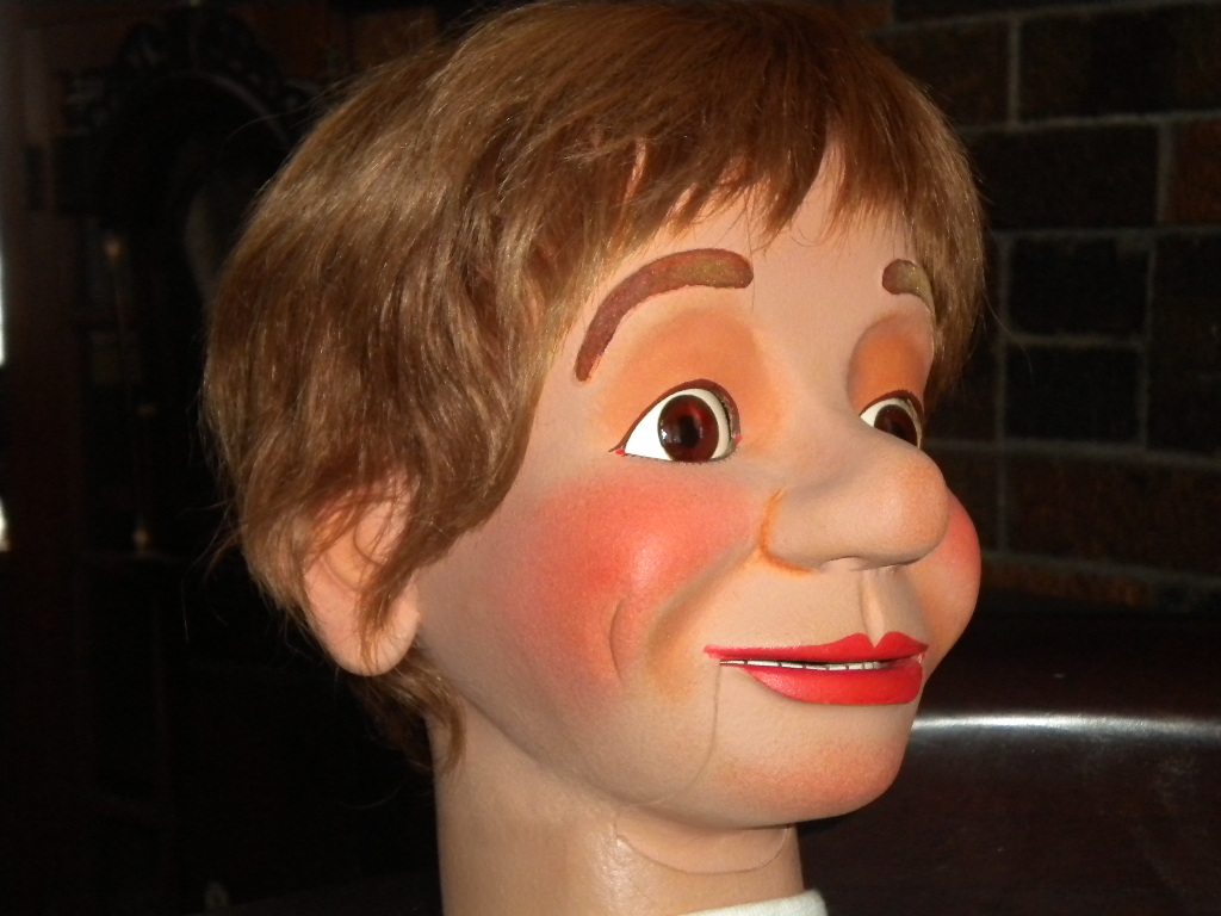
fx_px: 2399
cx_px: 610
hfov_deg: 28.6
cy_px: 458
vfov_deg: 21.6
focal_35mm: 68
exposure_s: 1/60
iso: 400
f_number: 4.6
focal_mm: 12.3
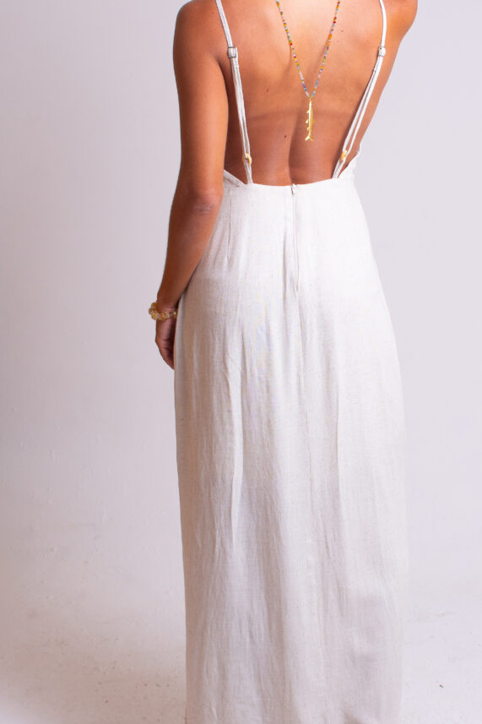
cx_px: 326
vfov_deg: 31.8
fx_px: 1266
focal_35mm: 63
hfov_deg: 21.5
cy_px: 306
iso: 100
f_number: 9
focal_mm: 27
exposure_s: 1/160
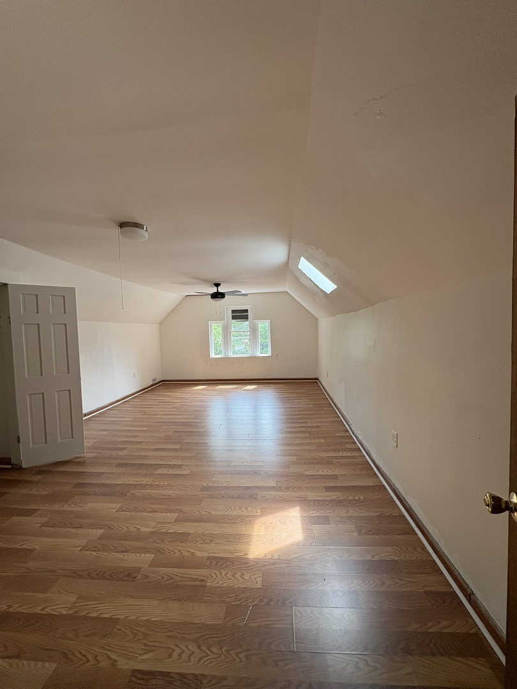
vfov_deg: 102.1
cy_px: 344
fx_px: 279
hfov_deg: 85.7
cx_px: 258
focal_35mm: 14
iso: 64
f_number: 2.2
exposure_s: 1/99
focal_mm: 2.22
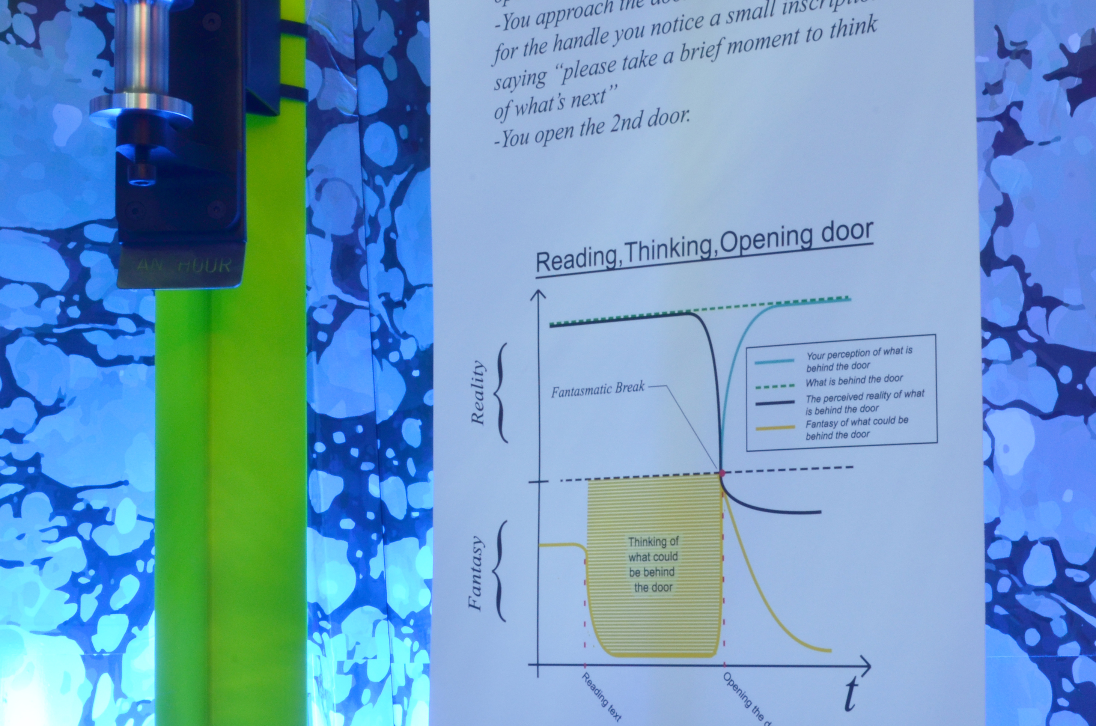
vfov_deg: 16.8
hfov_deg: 25.0
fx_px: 2461
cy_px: 305
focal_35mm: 81
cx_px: 719
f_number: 22
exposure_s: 2.5
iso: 250
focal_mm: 32
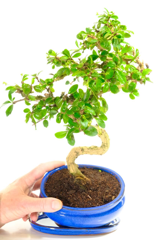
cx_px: 80
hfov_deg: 14.0
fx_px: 653
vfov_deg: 20.8
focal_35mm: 98
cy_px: 120
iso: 2500
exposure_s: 1/30
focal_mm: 65.2
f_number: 9
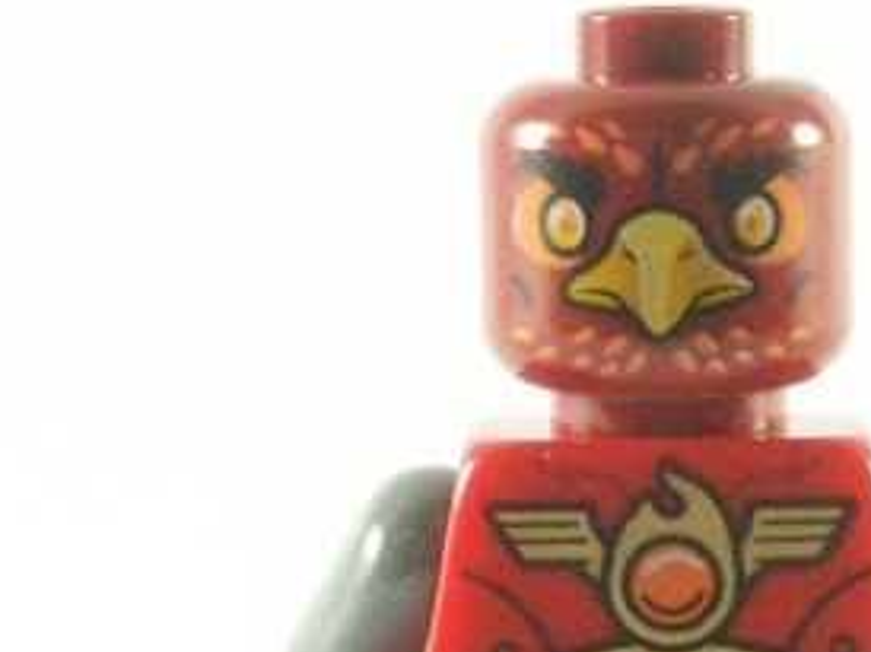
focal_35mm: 258
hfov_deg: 7.7
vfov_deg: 5.7
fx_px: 6486
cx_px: 703
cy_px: 550
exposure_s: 1/60
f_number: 4
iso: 400
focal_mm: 11.5
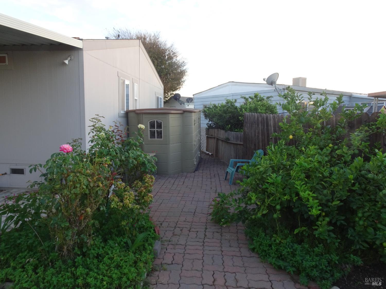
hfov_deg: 71.6
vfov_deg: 56.8
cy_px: 144
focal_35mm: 24
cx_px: 193
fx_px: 268
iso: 100
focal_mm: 4.1
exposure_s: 1/30
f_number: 3.5
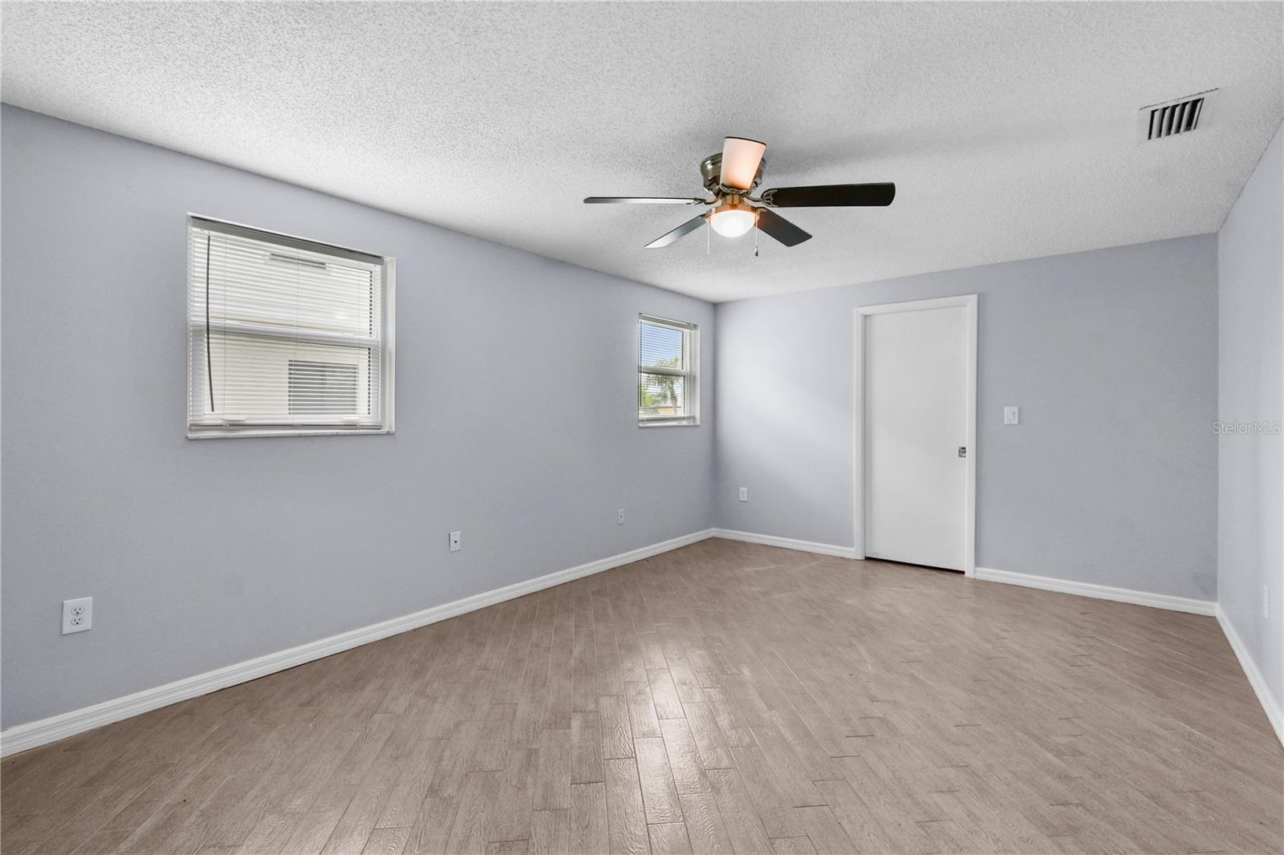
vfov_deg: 77.3
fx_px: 535
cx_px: 642
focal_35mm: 15
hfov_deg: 100.4
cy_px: 428
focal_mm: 10
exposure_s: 1/10
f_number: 7.1
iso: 100
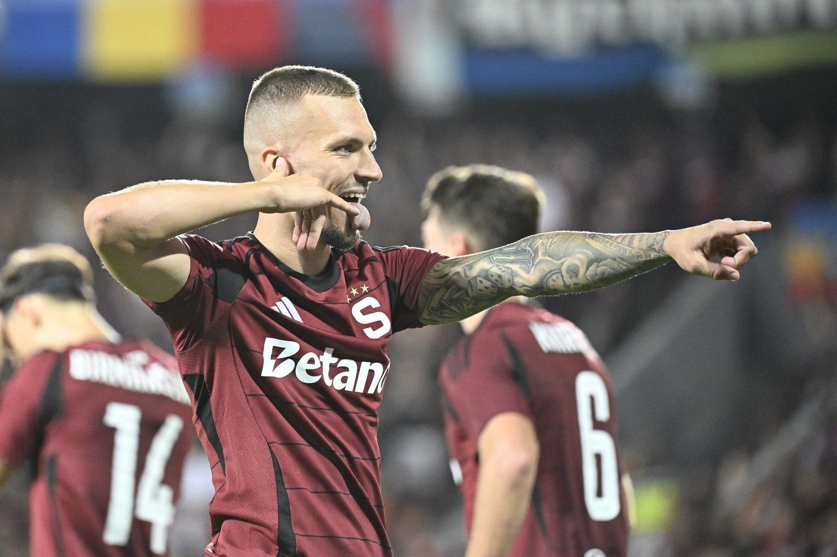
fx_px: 7436
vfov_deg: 4.3
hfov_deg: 6.4
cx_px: 418
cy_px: 278
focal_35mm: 320
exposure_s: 1/1000
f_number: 4
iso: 6400
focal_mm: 320
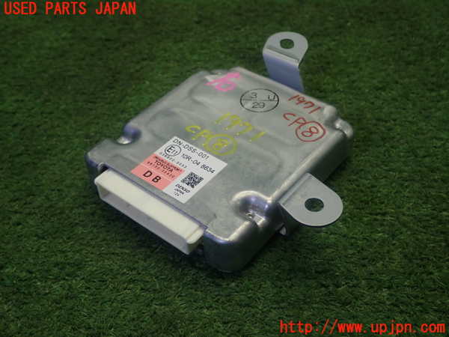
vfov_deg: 32.9
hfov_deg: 42.9
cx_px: 224
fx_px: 571
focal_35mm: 44
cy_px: 168
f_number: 2.9
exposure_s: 1/80
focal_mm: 7.84
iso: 200
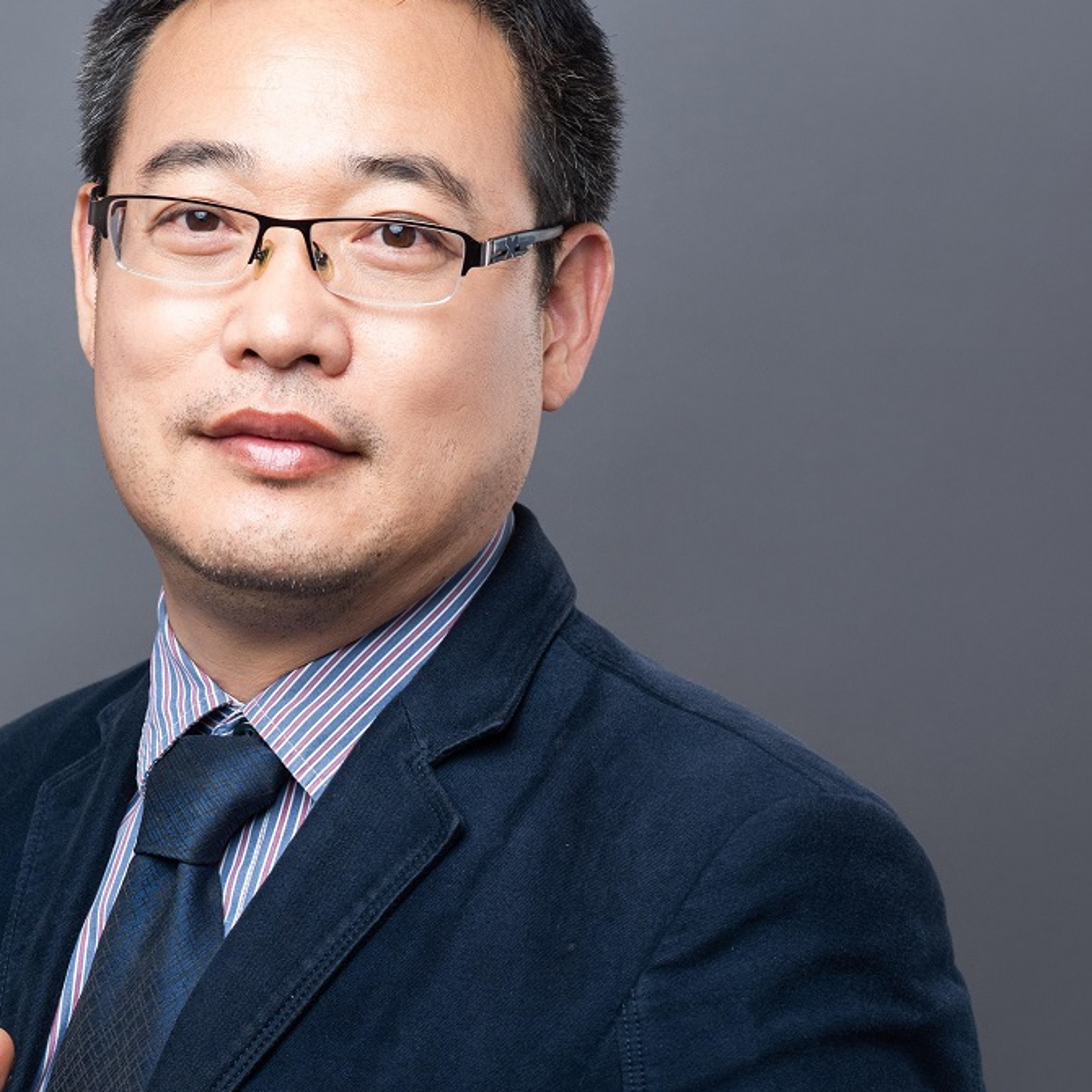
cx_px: 346
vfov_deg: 10.6
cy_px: 995
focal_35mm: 164
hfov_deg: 10.6
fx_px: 5853
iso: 280
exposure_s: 1/180
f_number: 8
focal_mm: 85
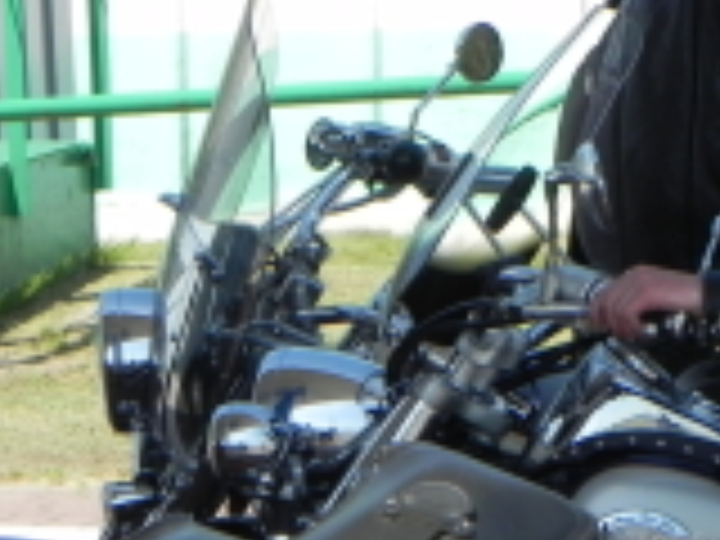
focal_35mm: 361
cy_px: 117
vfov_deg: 4.1
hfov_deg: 5.5
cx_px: 688
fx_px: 7509
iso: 160
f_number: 6.3
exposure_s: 1/357
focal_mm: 25.7
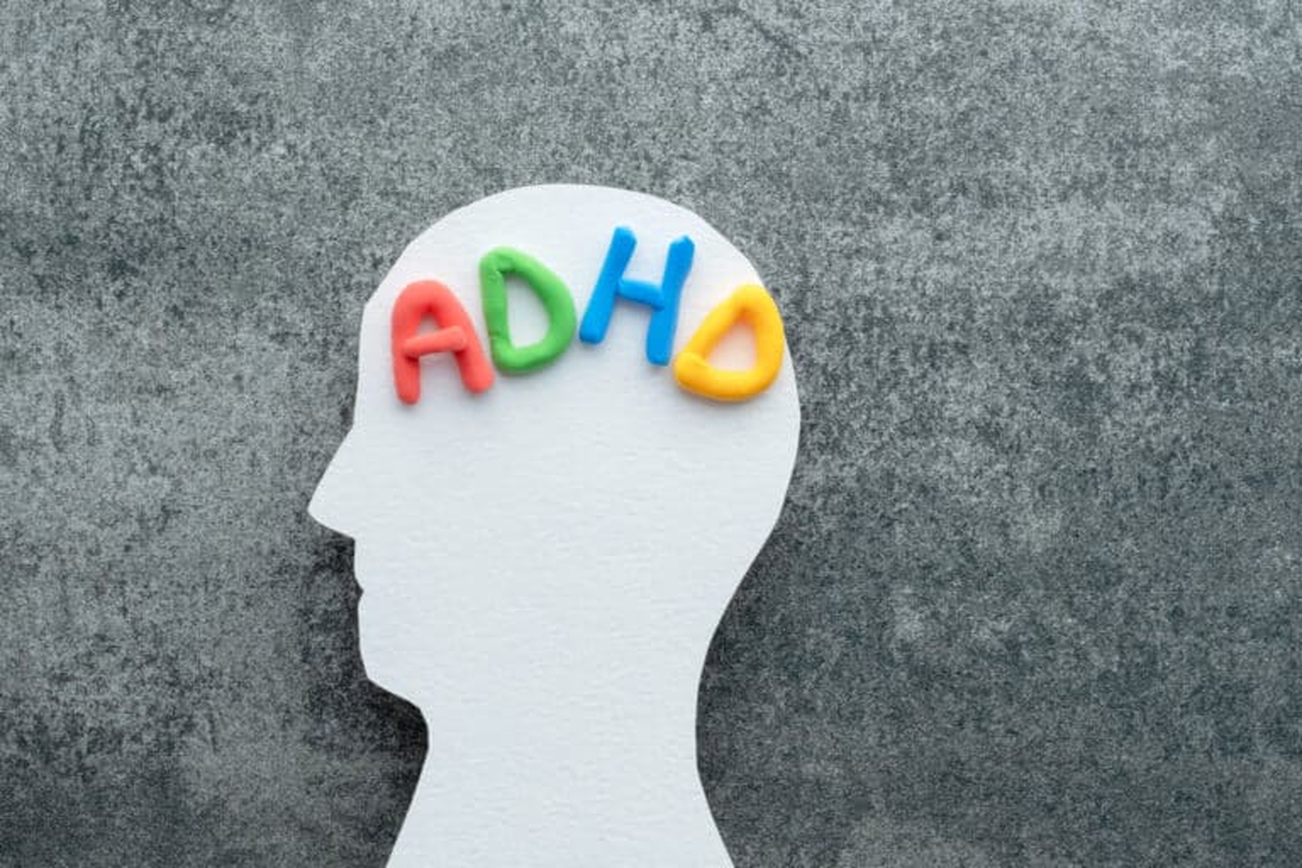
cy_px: 434
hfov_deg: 17.1
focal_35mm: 120
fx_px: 4340
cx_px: 651
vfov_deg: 11.4
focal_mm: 80
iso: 200
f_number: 5.6
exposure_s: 1/200
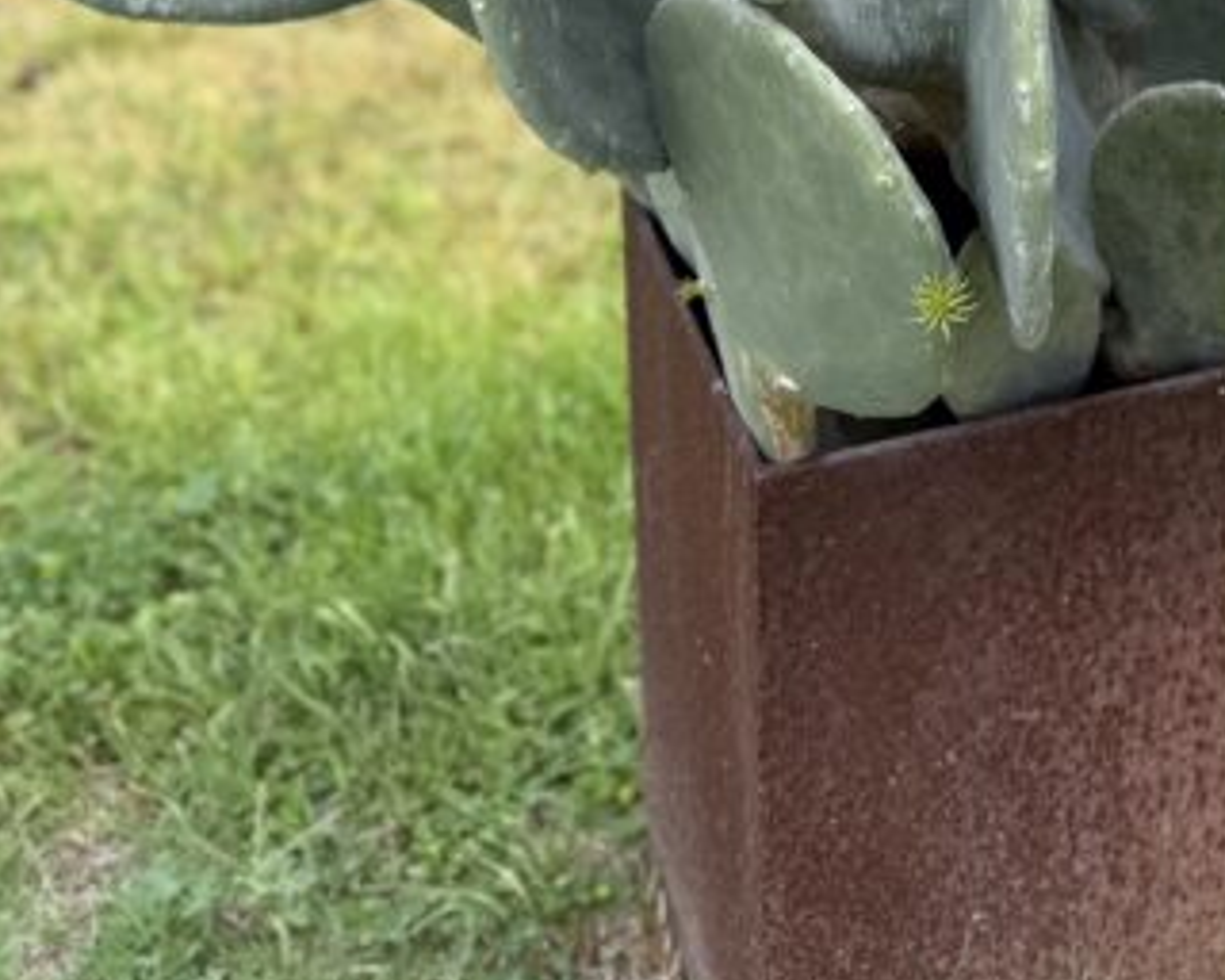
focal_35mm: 75
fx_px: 2719
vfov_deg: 19.2
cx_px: 1462
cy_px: -218
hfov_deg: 23.3
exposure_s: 1/849
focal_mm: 6.76
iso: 80
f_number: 1.78
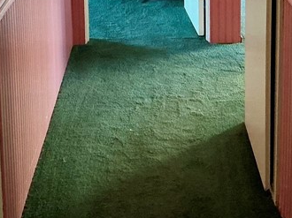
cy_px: -33
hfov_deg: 21.8
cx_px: 139
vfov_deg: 15.9
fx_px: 759
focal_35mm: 90
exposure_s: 1/60
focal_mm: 3
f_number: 1.8
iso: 250
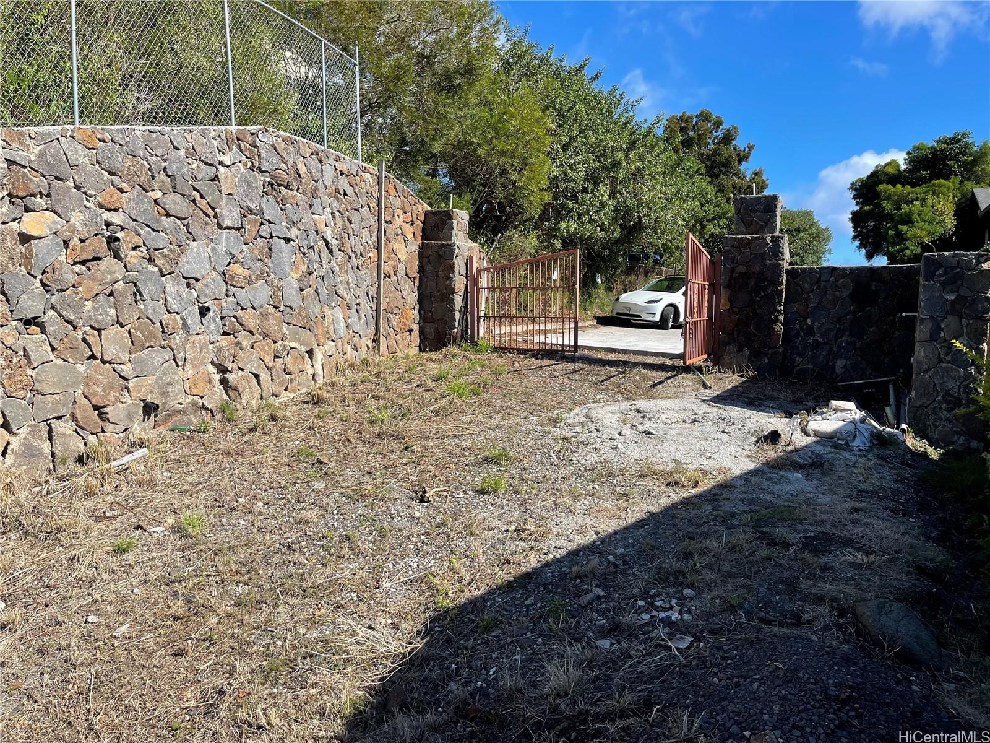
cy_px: 372
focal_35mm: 26
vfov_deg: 53.1
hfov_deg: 67.3
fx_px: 744
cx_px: 495
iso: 32
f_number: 1.6
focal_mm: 5.1
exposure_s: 1/2660
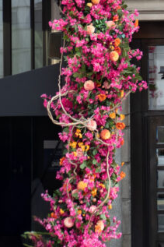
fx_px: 1881
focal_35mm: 275
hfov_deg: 5.0
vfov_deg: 7.4
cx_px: 202
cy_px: -32
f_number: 1.8
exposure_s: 1/1600
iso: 800
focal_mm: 85
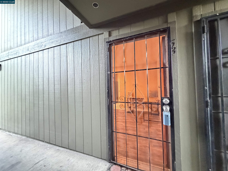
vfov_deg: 85.7
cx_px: 114
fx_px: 92
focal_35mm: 14
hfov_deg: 102.1
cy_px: 86
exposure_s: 1/30
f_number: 2.2
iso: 2500
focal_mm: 2.22
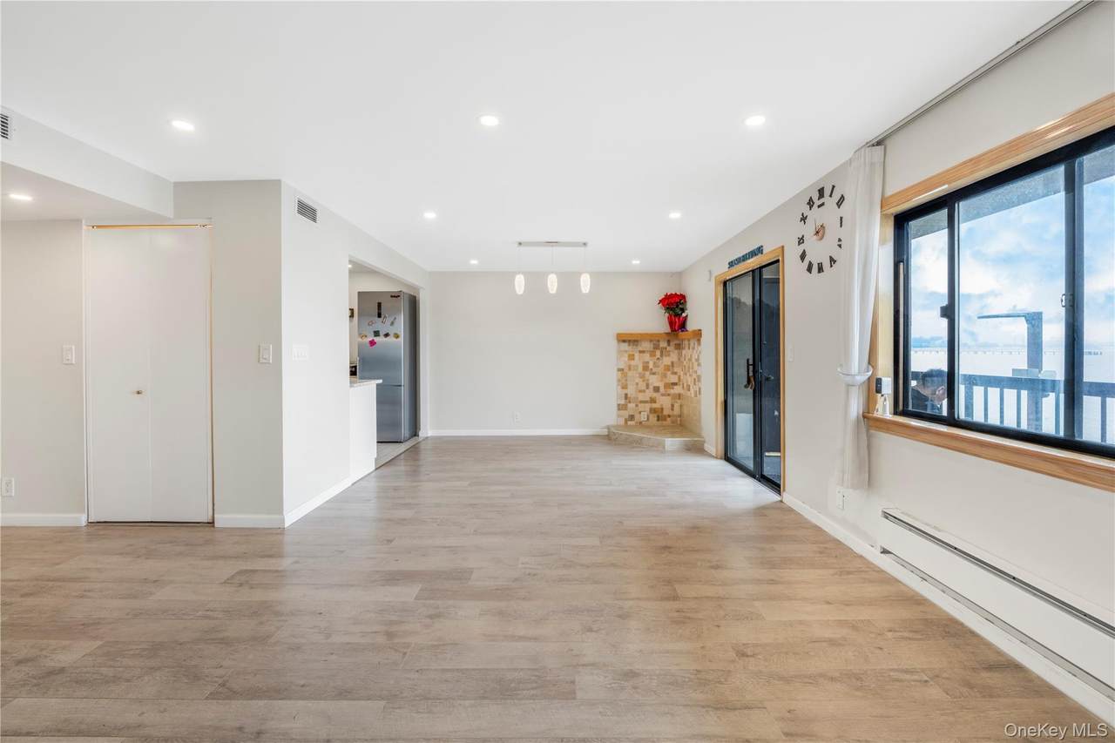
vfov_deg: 81.2
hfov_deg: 104.3
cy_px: 372
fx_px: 434
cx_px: 558
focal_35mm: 14
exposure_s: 1/50
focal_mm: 14
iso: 800
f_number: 13
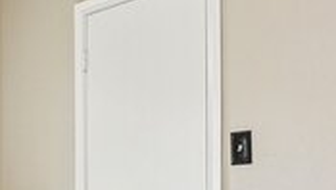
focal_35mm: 65
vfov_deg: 18.1
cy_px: 193
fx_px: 580
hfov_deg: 26.9
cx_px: -108
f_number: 8
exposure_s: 1/20
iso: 450
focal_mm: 17
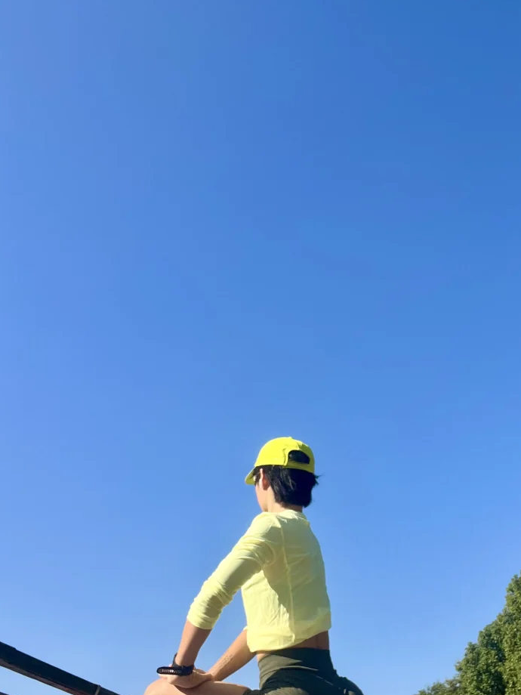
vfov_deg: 51.1
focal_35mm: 36
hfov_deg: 38.9
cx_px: 371
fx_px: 722
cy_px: 409
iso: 32
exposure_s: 1/1316
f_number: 2.2
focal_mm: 2.71
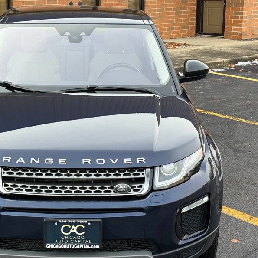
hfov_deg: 23.5
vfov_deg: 23.7
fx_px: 616
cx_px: 77
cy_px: 130
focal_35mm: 73
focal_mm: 6.76
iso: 64
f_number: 1.78
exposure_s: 1/778
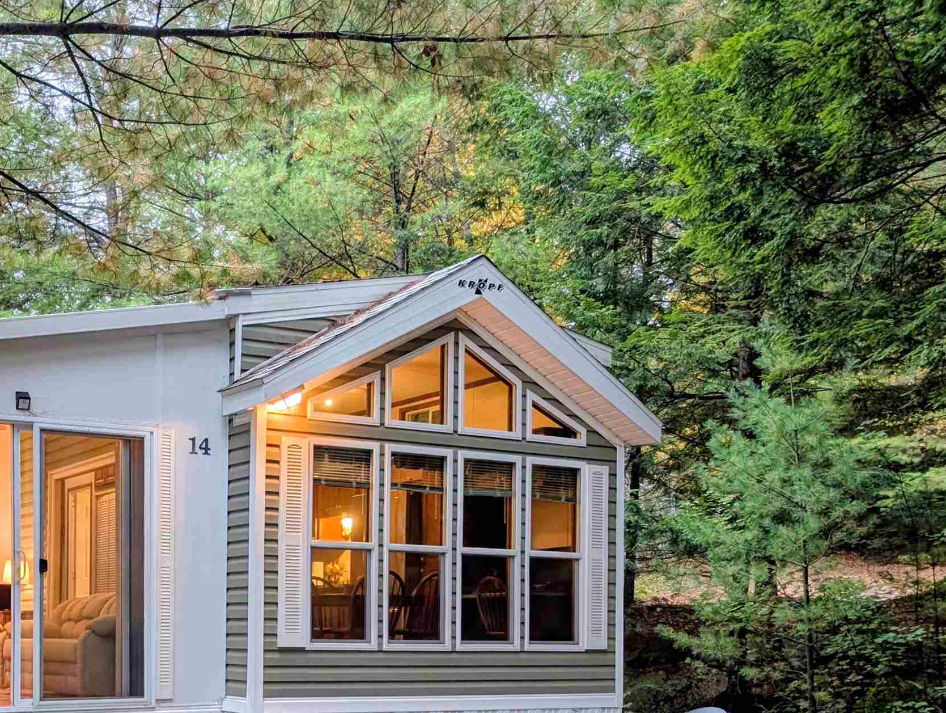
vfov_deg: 31.5
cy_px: 631
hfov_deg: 40.4
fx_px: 1204
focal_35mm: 44
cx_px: 138
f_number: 1.68
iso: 78
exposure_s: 1/23.8
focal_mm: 6.9
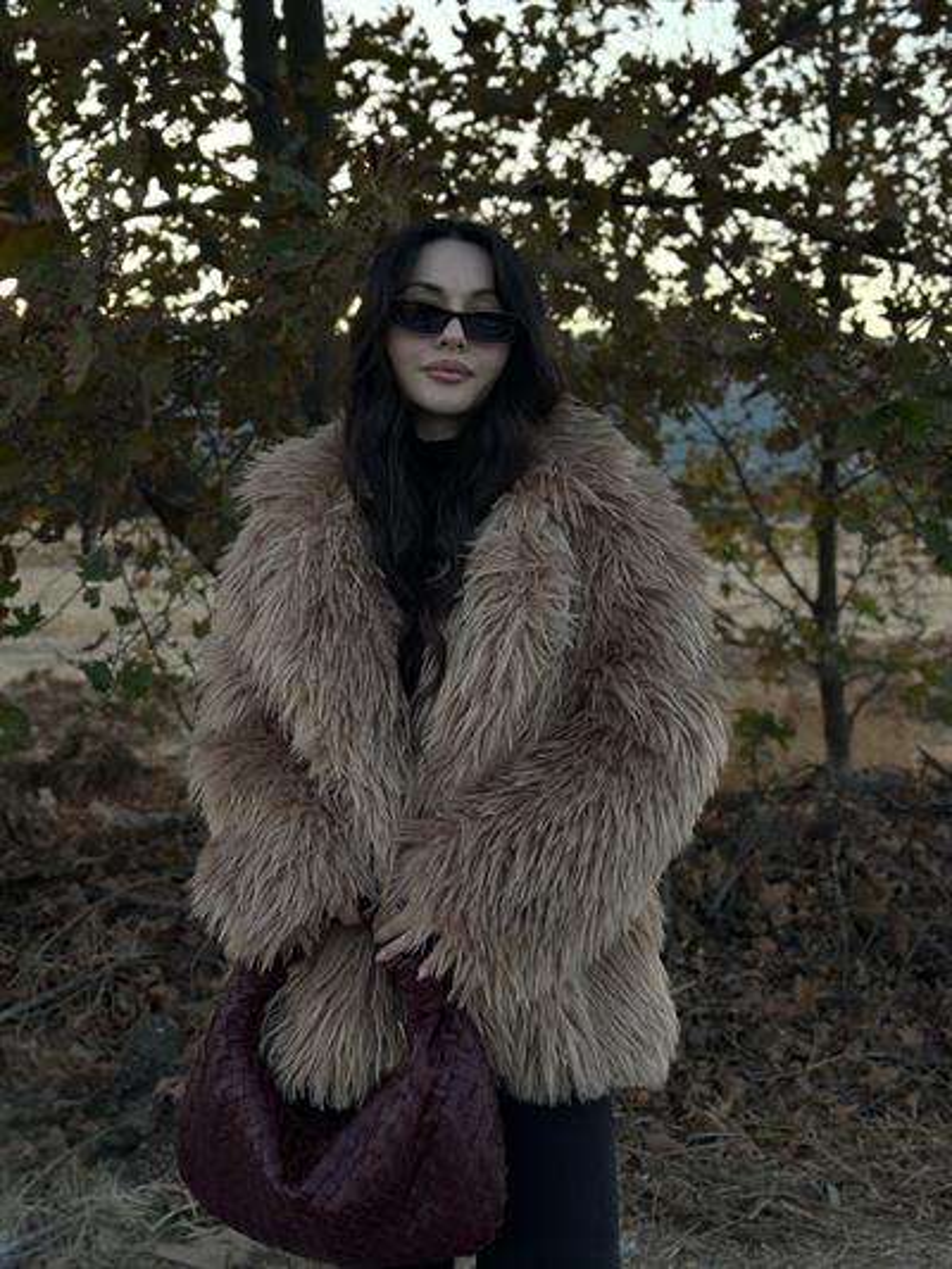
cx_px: 476
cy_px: 634
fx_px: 1759
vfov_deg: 39.6
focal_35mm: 48
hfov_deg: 30.3
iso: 80
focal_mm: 6.86
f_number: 1.78
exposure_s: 1/564
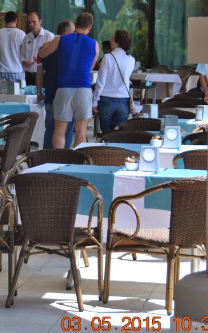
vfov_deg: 9.4
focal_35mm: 223
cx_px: -40
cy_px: 140
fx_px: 2024
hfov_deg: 5.9
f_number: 5.6
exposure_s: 1/500
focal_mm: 75
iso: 200
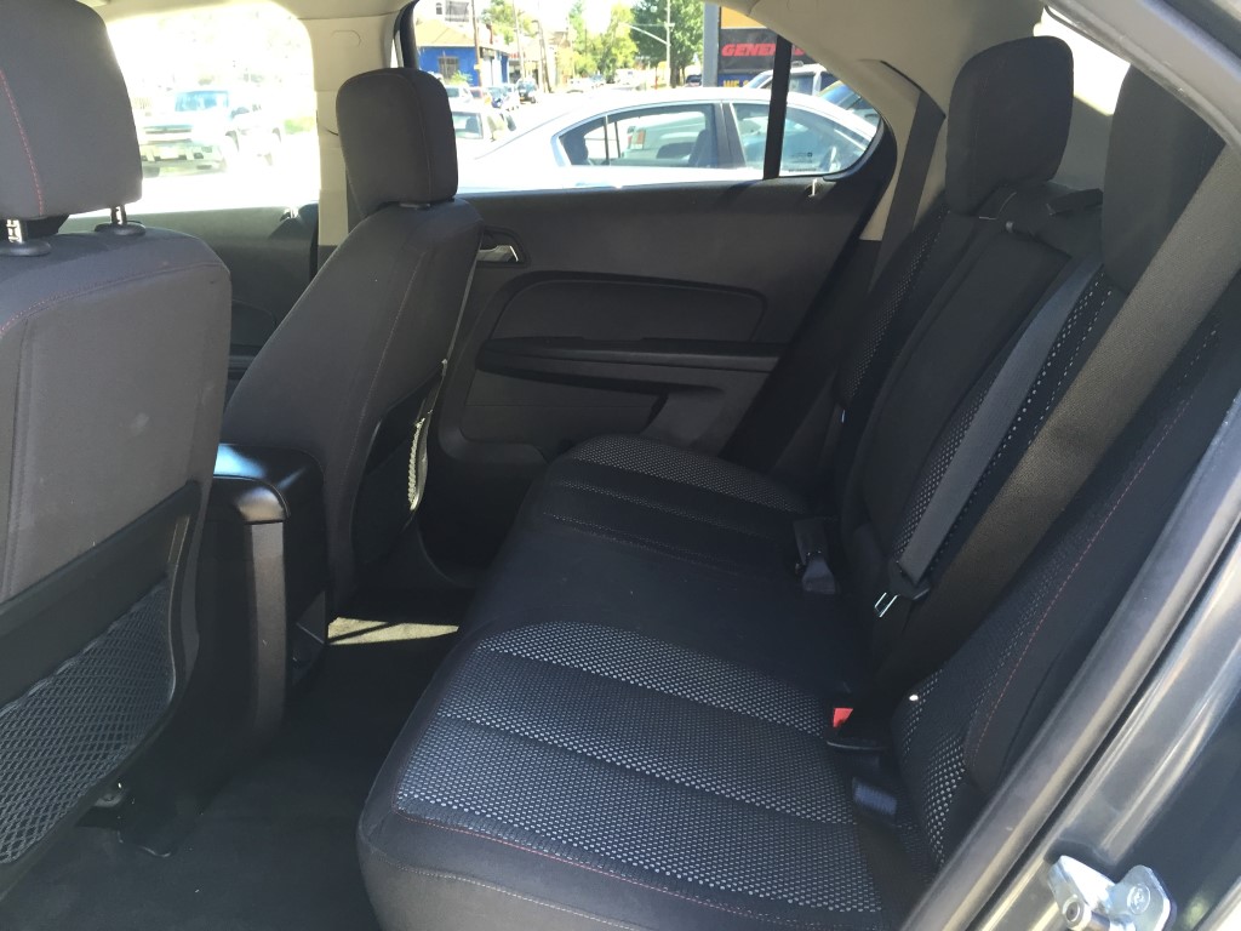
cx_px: 620
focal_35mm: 29
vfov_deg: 48.2
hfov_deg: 61.7
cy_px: 466
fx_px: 1040
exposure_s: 1/30
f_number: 2.2
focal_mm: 4.15
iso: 32
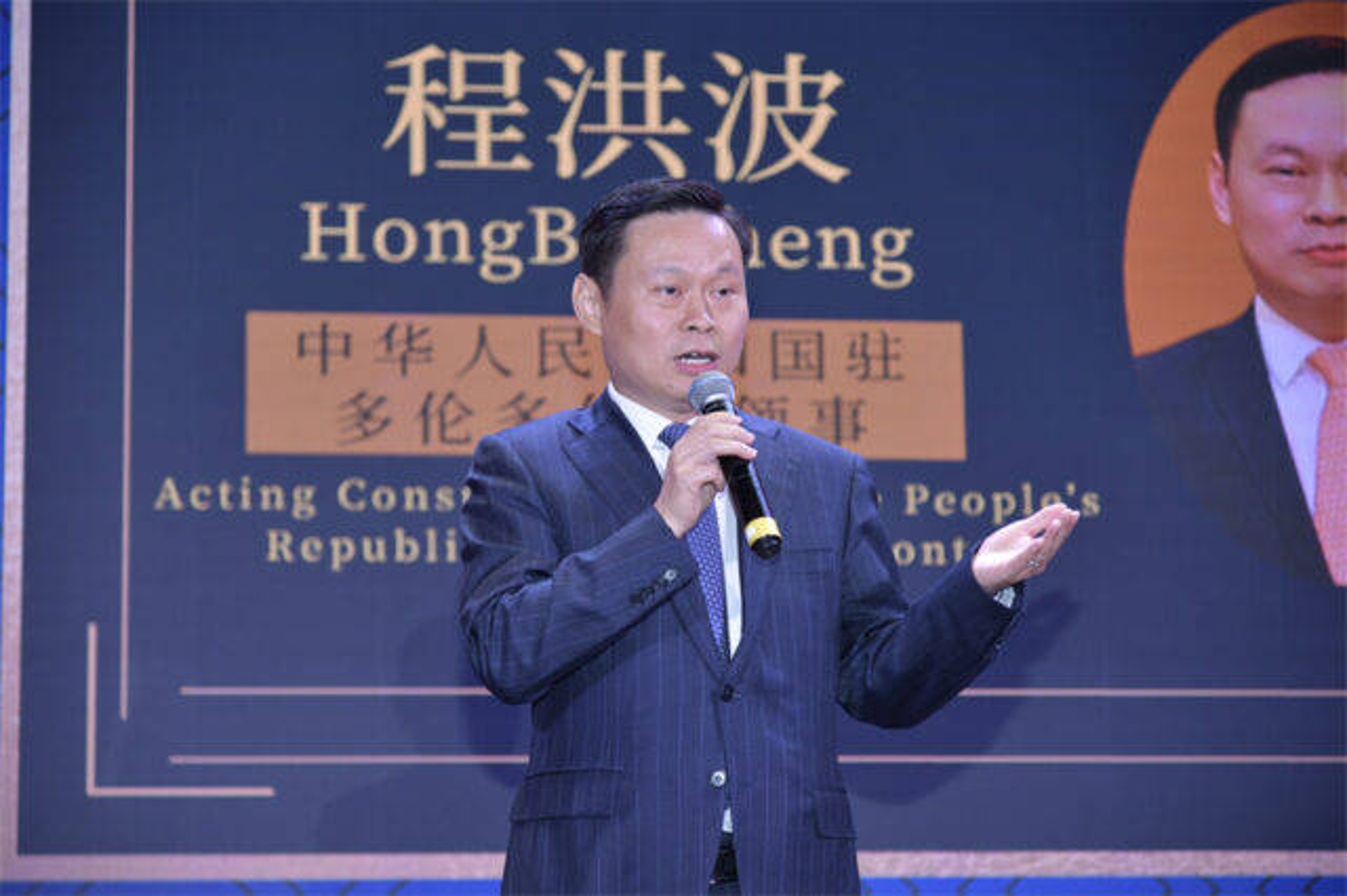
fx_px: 3927
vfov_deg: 13.0
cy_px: 448
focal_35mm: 105
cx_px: 674
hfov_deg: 19.5
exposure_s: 1/160
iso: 800
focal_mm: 105
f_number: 4
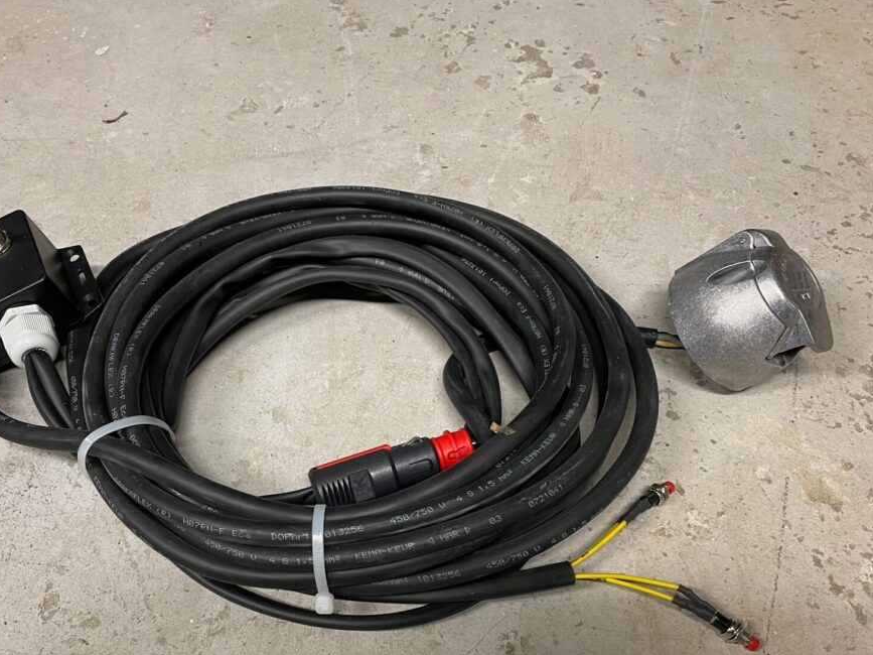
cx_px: 384
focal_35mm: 36
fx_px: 908
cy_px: 417
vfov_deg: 39.3
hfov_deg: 51.2
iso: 125
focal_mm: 4.2
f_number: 1.6
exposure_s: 1/50
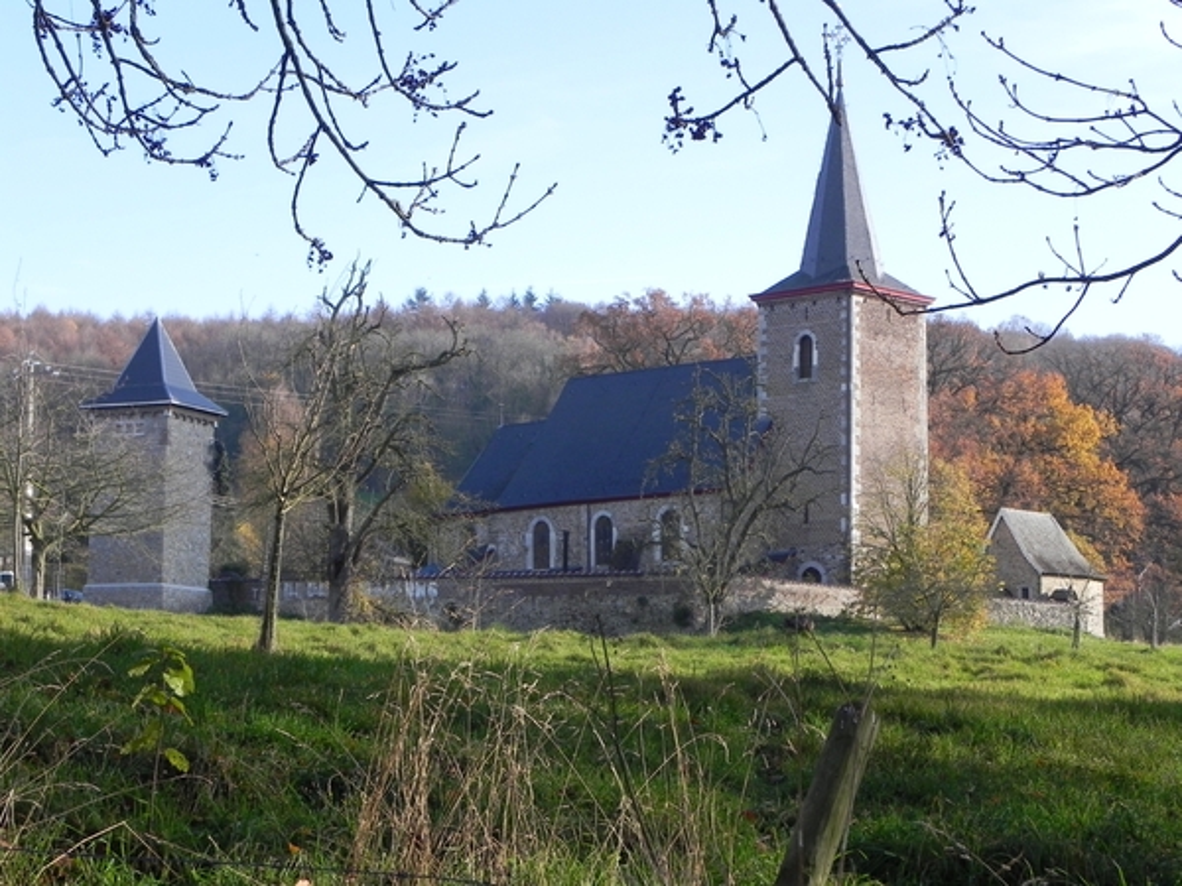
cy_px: 443
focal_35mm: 75
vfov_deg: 19.6
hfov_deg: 26.0
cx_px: 591
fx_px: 2561
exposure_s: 1/235
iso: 160
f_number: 5.6
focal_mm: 13.4
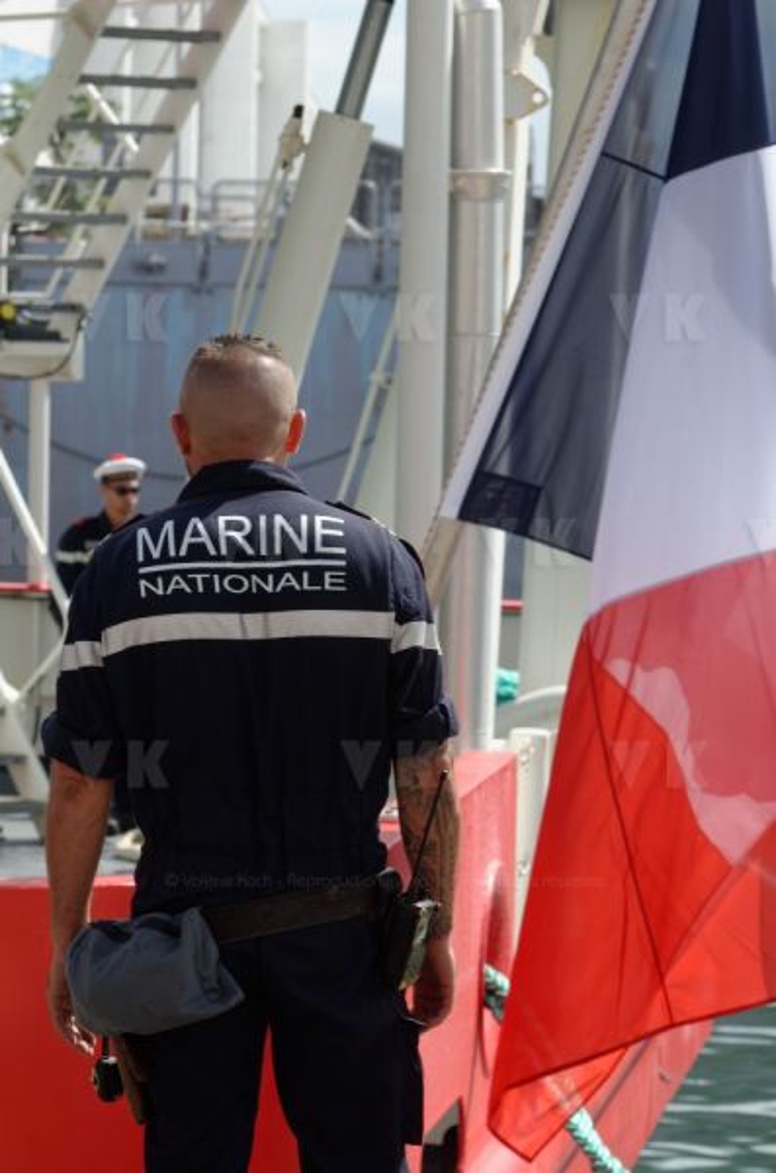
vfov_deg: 12.3
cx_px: 388
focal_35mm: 168
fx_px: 5460
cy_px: 586
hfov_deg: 8.1
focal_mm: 112
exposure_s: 1/250
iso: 160
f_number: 8
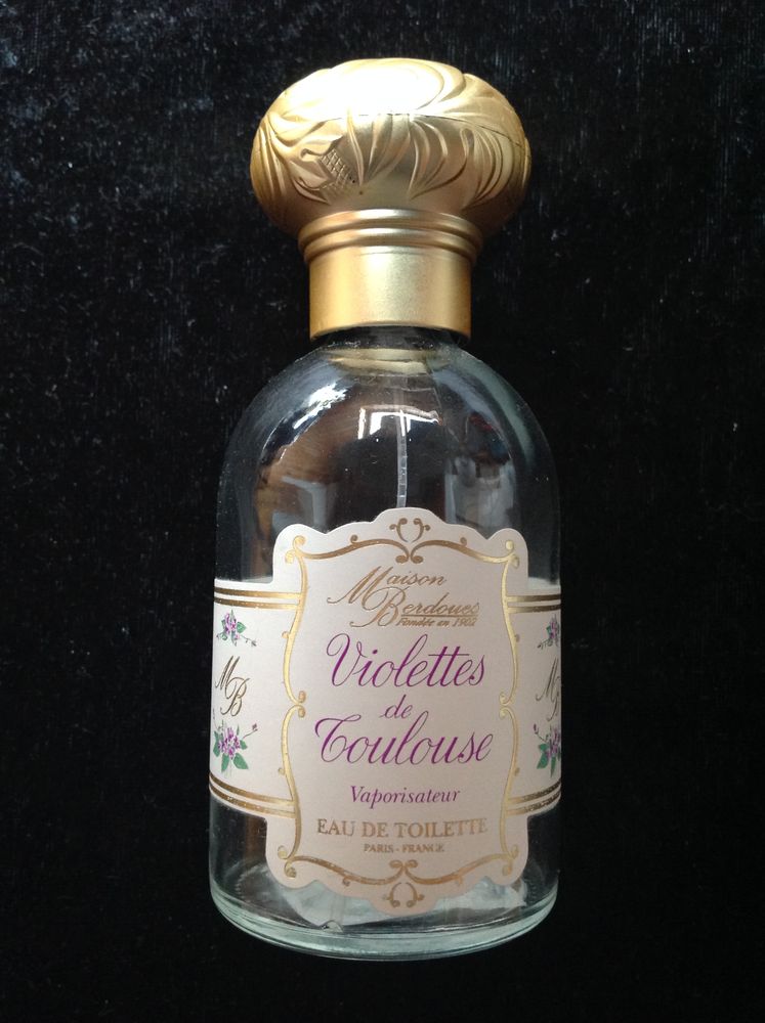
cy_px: 512
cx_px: 382
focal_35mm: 35
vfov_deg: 52.7
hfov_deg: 40.6
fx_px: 1034
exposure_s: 1/15
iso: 320
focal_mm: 4.28
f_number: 2.4
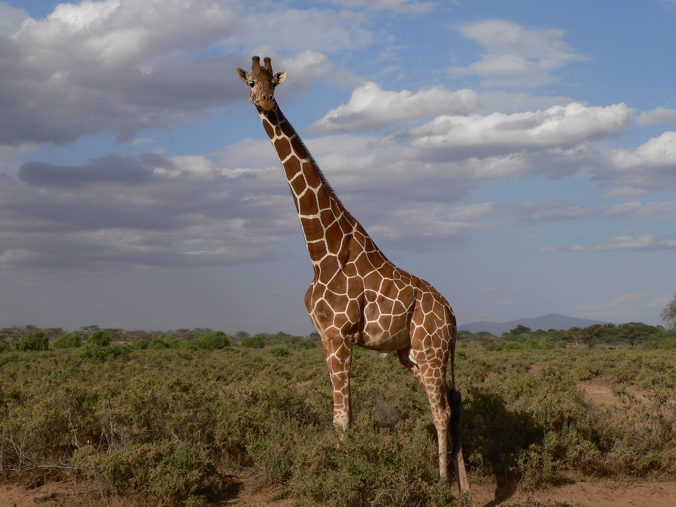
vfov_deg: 22.3
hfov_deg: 29.4
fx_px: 1289
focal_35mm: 66
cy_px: 254
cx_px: 338
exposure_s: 1/640
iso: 80
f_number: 5.6
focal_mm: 11
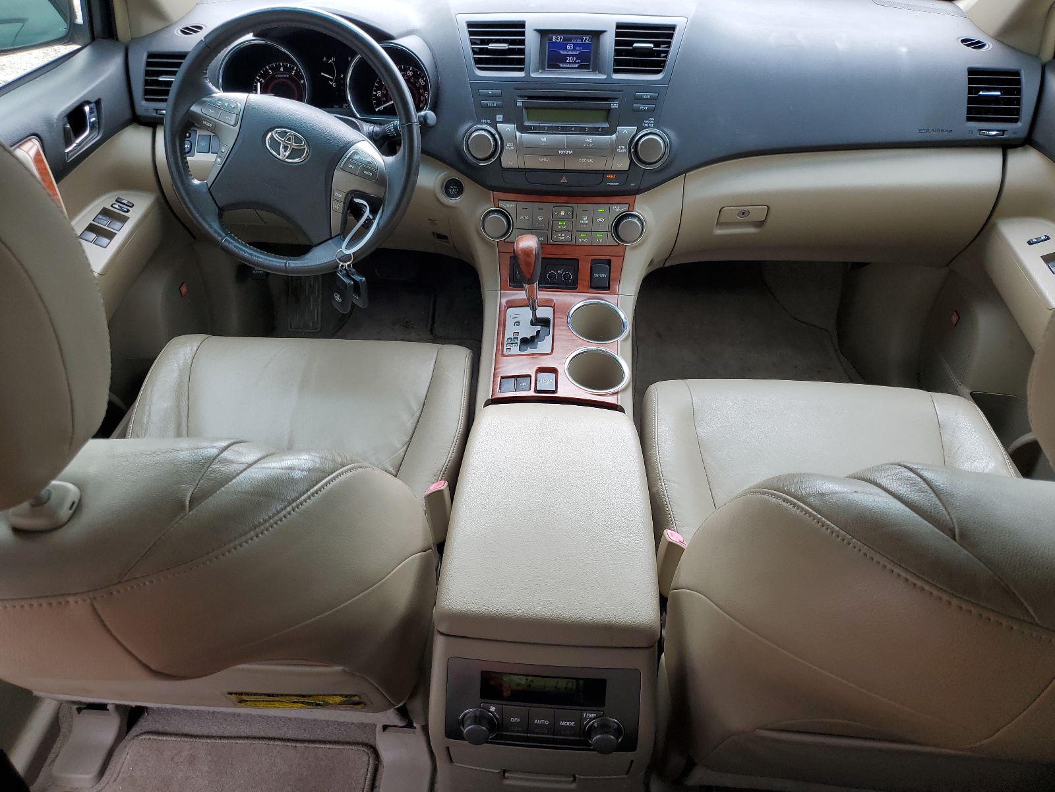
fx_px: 792
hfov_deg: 67.3
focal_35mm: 26
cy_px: 396
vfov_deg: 53.1
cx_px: 528
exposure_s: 1/172
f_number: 1.5
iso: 50
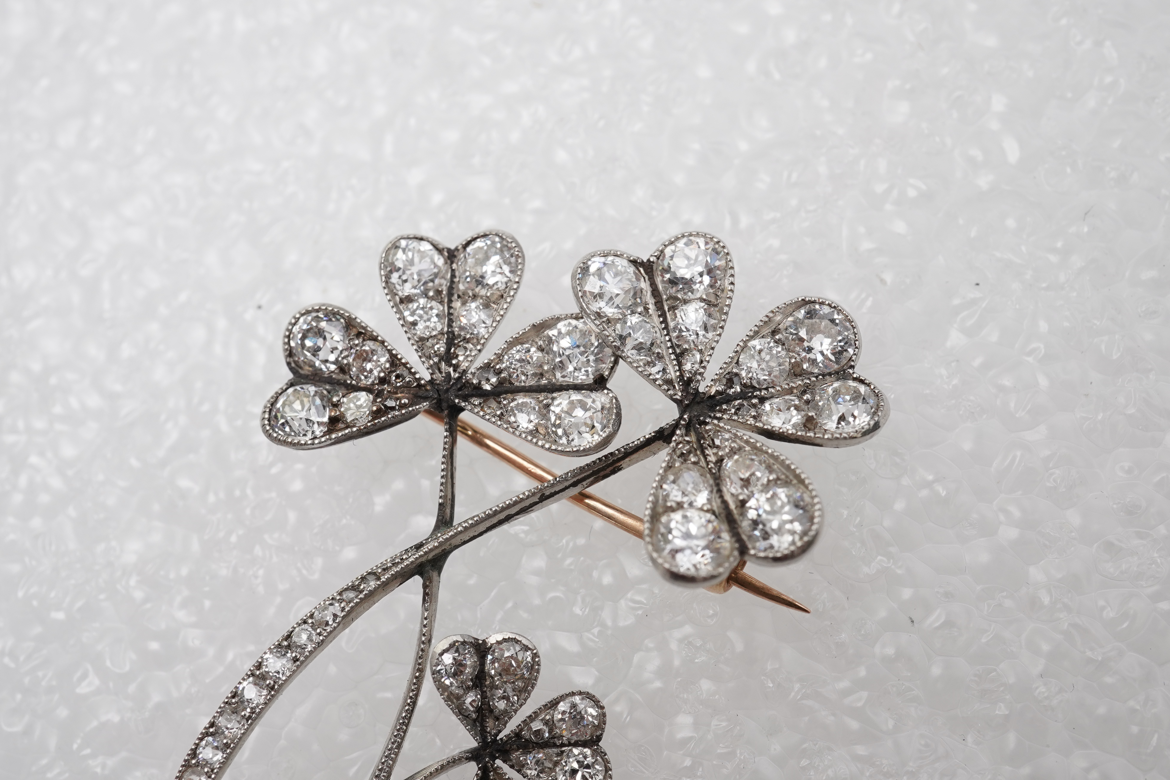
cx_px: 585
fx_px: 1462
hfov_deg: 43.6
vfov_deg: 29.9
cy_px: 390
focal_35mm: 45
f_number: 20
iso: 500
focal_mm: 30
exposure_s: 1/125
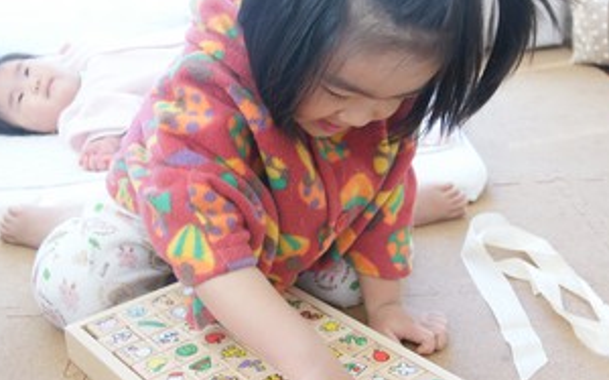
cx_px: 331
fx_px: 813
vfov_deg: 26.3
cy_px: 196
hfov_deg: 41.0
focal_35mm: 49
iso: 500
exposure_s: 1/40
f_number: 4.5
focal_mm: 24
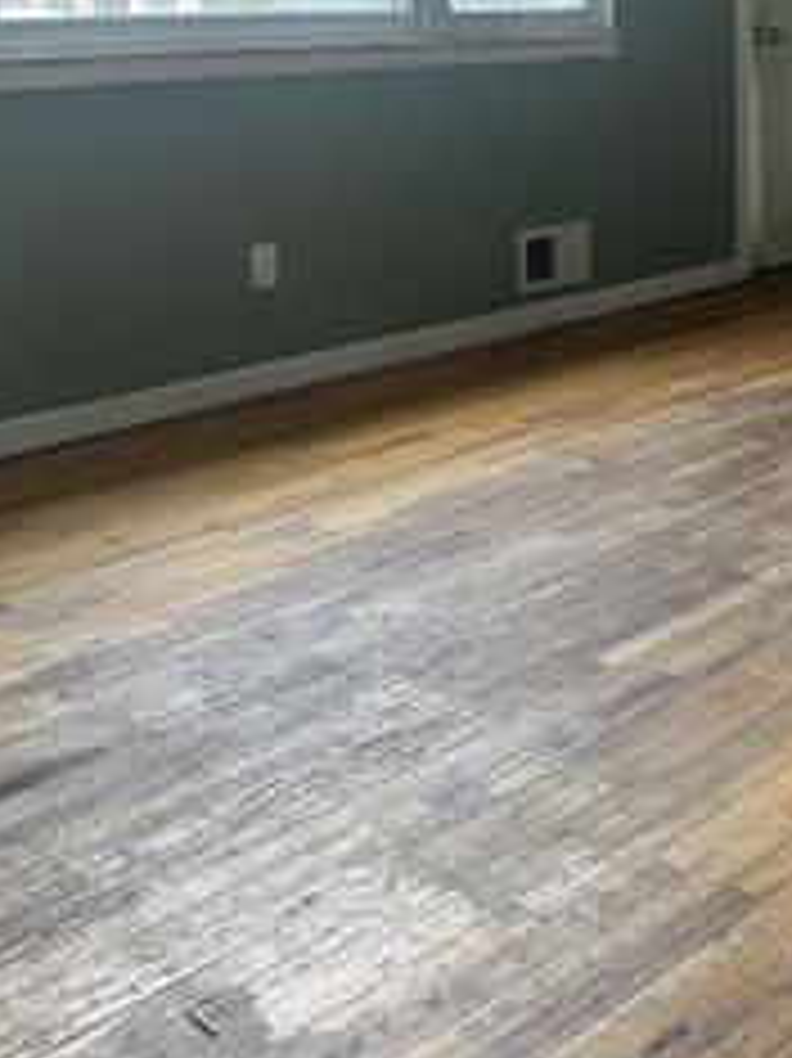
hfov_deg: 28.2
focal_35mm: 49
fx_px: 1496
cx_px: 760
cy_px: 207
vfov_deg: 37.5
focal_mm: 6.86
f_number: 1.78
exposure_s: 1/121
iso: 160
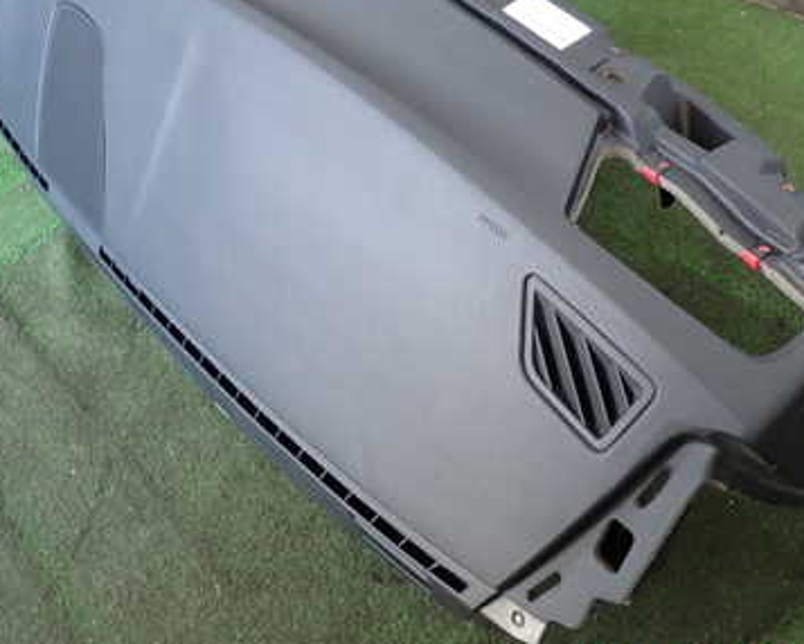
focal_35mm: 41
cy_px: 194
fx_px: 976
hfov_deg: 44.7
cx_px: 426
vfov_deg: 36.0
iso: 200
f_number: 2
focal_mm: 4.5
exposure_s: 1/40
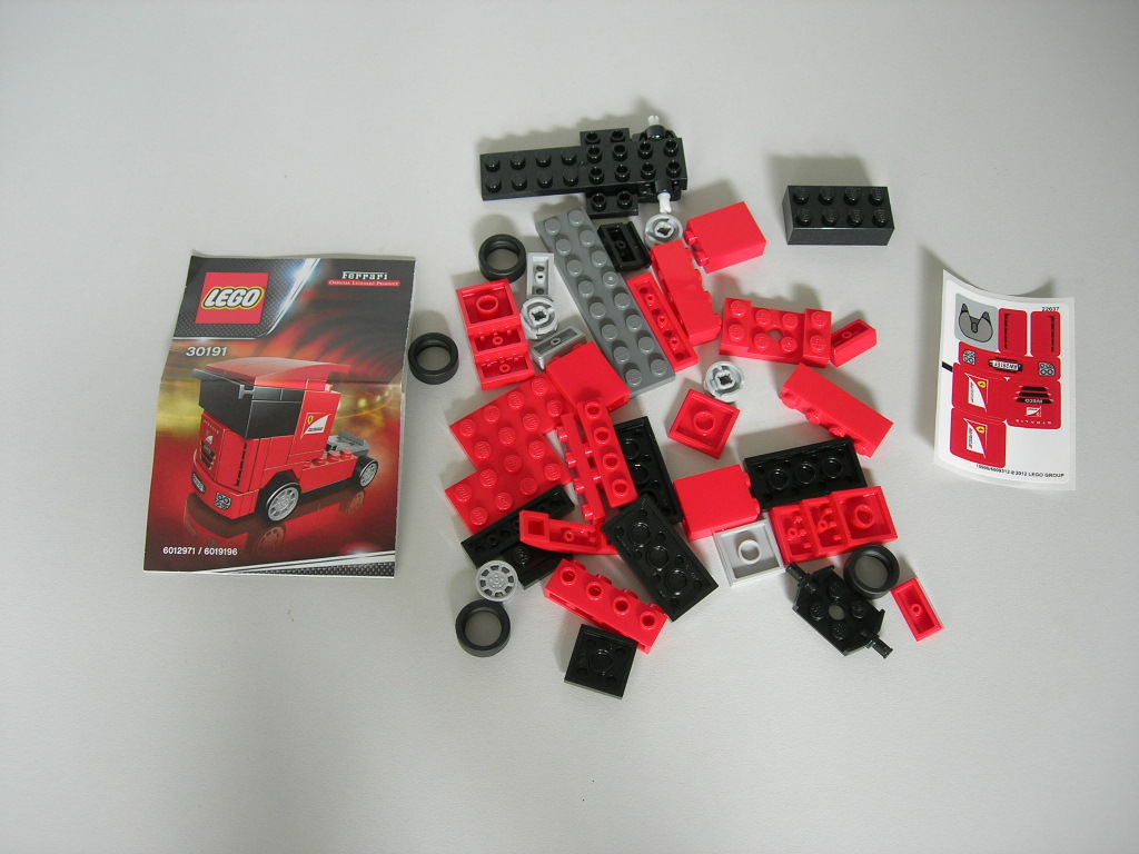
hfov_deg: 49.0
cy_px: 427
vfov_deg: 37.7
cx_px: 570
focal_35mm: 38
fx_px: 1250
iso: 64
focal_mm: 7.8
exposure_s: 1/31
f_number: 2.8
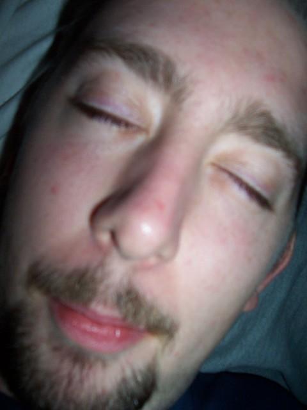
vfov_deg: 50.1
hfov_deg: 38.7
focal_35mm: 37
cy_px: 205
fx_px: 438
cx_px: 154
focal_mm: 5.6
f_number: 2.8
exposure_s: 1/60
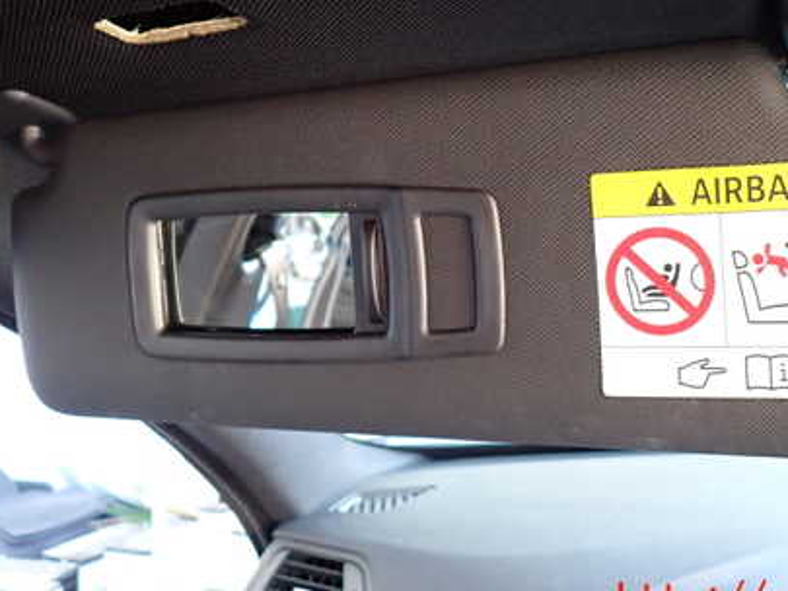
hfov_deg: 49.8
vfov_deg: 38.2
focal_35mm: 37
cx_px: 473
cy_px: 189
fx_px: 843
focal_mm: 4.5
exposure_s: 1/30
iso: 500
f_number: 2
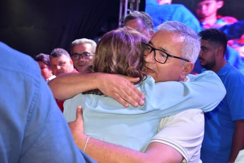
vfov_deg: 25.8
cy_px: 82
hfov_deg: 37.8
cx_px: 122
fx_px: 356
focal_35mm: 52
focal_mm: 35
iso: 900
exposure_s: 1/60
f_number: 4.5
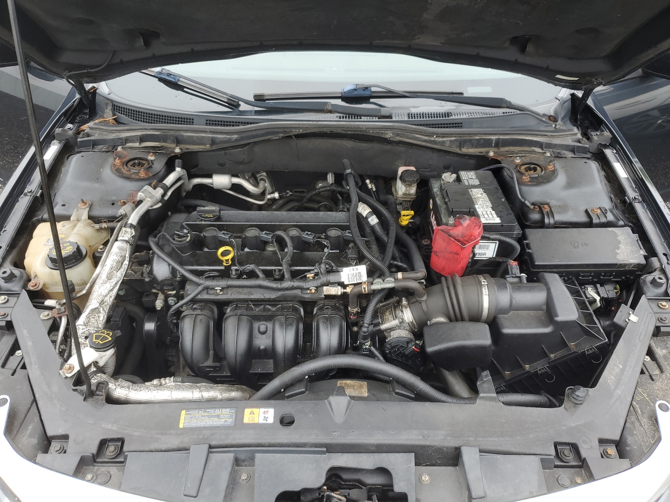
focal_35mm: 26
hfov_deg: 67.3
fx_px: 503
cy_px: 251
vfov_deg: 53.1
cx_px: 335
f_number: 1.5
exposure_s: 1/182
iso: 50
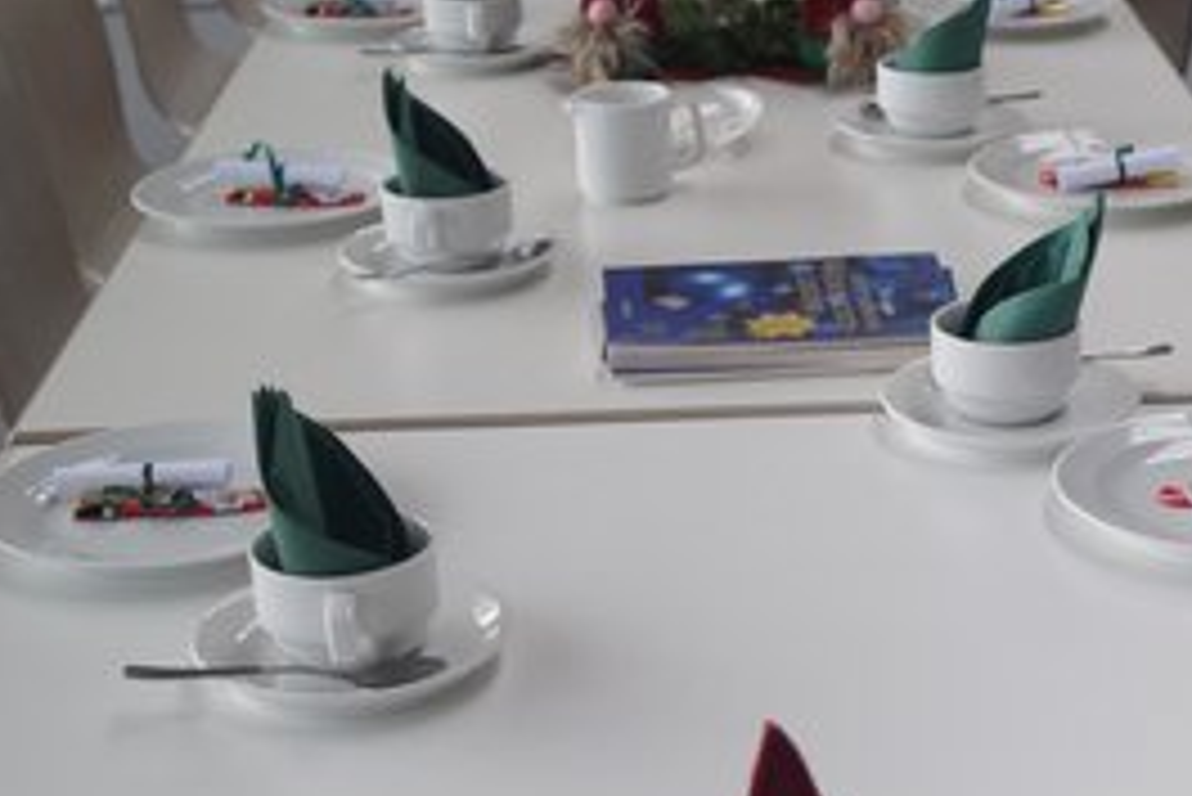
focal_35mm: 52
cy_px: 686
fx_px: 1723
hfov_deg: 37.7
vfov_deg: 25.4
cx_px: 814
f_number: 4
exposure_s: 1/160
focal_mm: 20
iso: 500
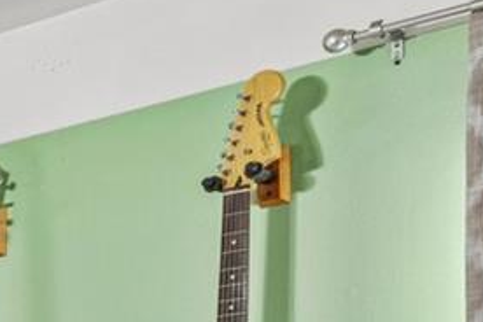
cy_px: 553
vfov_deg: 12.2
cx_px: -772
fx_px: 1395
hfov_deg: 13.0
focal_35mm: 104
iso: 100
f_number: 11
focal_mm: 14
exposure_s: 1.3
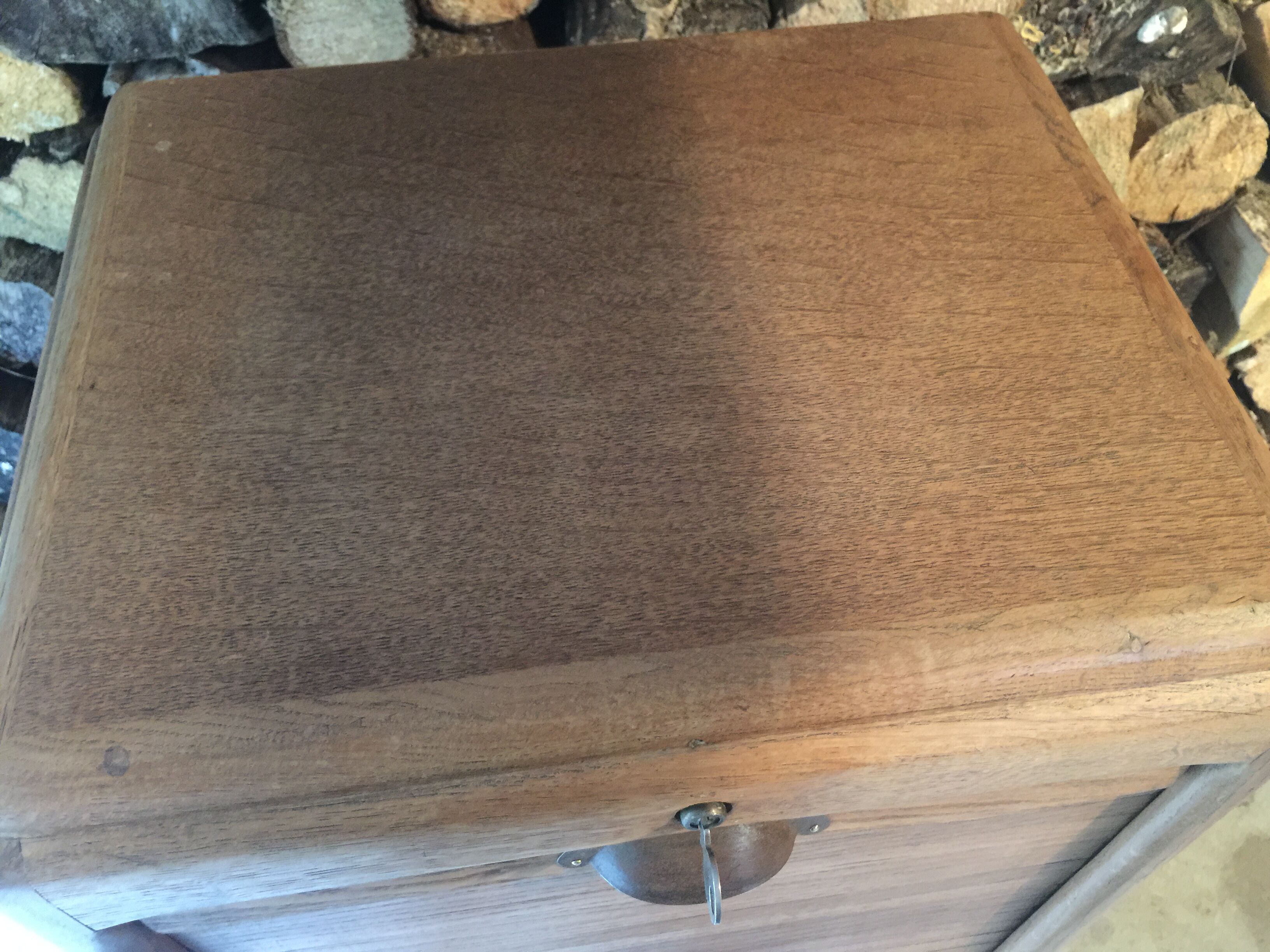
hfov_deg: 61.7
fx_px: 1064
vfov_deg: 48.2
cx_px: 635
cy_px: 476
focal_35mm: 29
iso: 125
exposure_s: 1/4
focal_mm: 4.15
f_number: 2.2
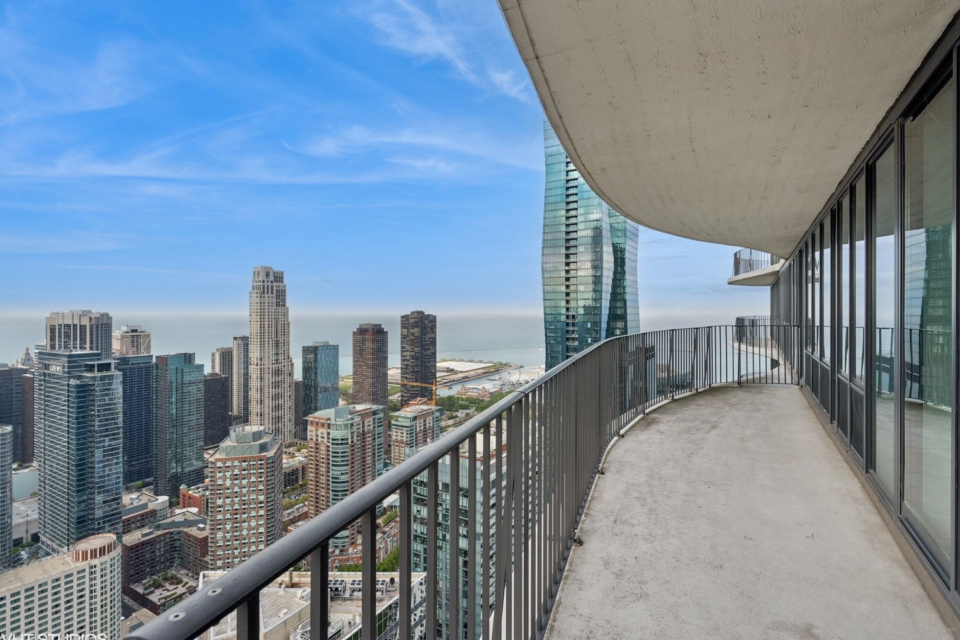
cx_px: 487
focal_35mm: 17
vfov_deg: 70.4
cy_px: 313
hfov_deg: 93.3
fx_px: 453
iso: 320
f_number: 8
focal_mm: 16
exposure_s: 1/320
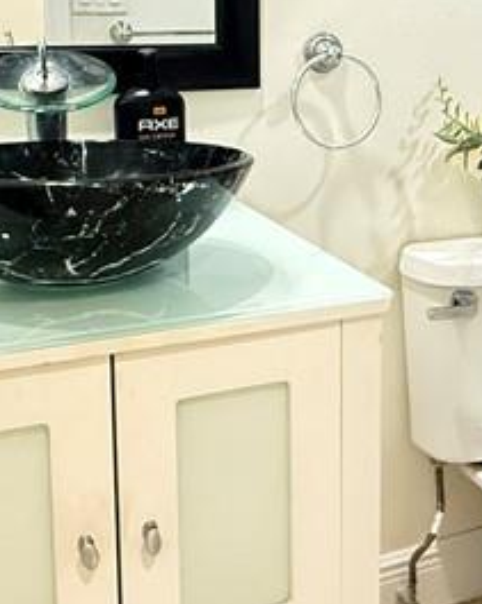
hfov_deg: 27.9
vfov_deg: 34.4
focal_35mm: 53
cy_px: 128
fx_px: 946
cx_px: 397
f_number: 2.2
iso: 640
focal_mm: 2.22
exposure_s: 1/60
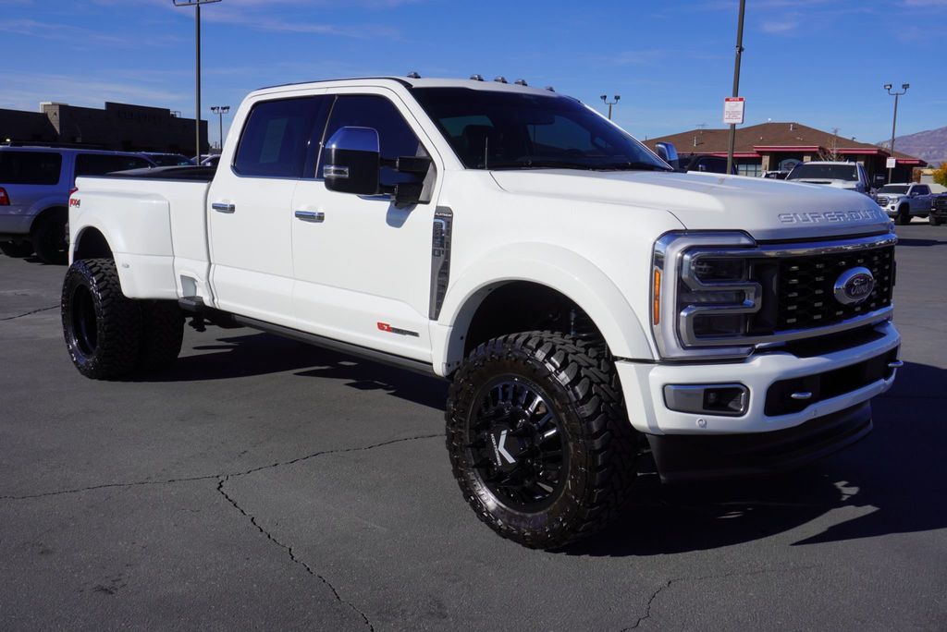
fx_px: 869
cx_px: 474
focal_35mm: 33
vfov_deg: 40.0
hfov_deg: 57.2
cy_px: 316
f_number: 10
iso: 100
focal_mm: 22
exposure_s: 1/320
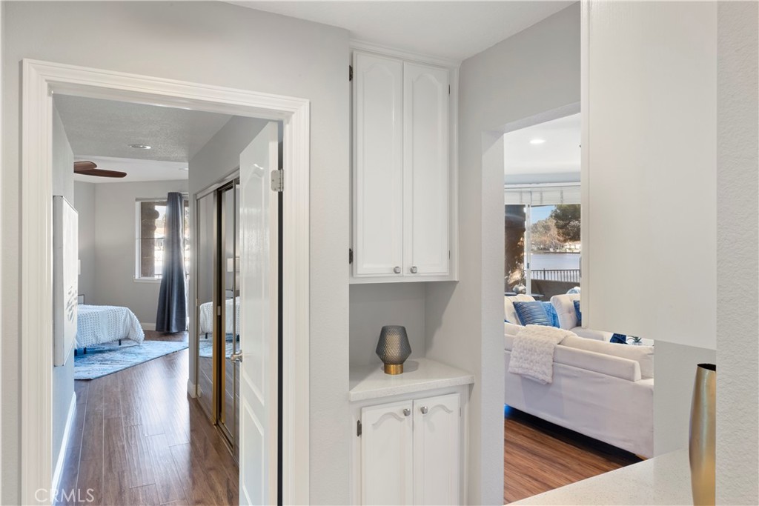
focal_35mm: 23
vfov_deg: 55.1
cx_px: 380
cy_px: 253
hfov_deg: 76.1
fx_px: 485
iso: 100
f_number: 22
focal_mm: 23
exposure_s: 15
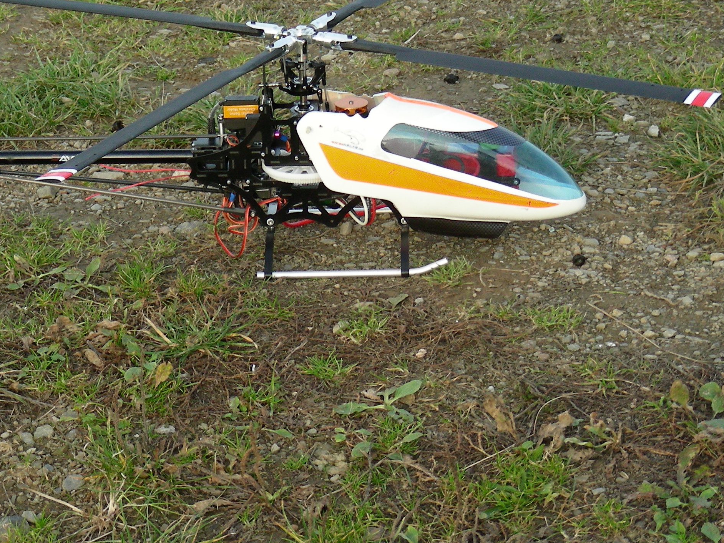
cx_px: 221
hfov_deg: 13.3
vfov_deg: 10.0
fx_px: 3095
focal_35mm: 148
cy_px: 177
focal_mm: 16.5
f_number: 3.5
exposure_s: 1/128
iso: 110
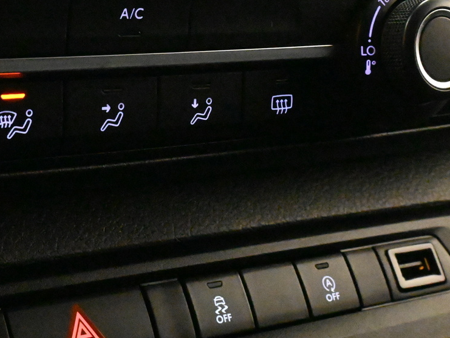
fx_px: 1066
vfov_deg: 17.8
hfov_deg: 23.4
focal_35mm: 82
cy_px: 70
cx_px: 78
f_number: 11
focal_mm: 26
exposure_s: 1/40
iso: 25600
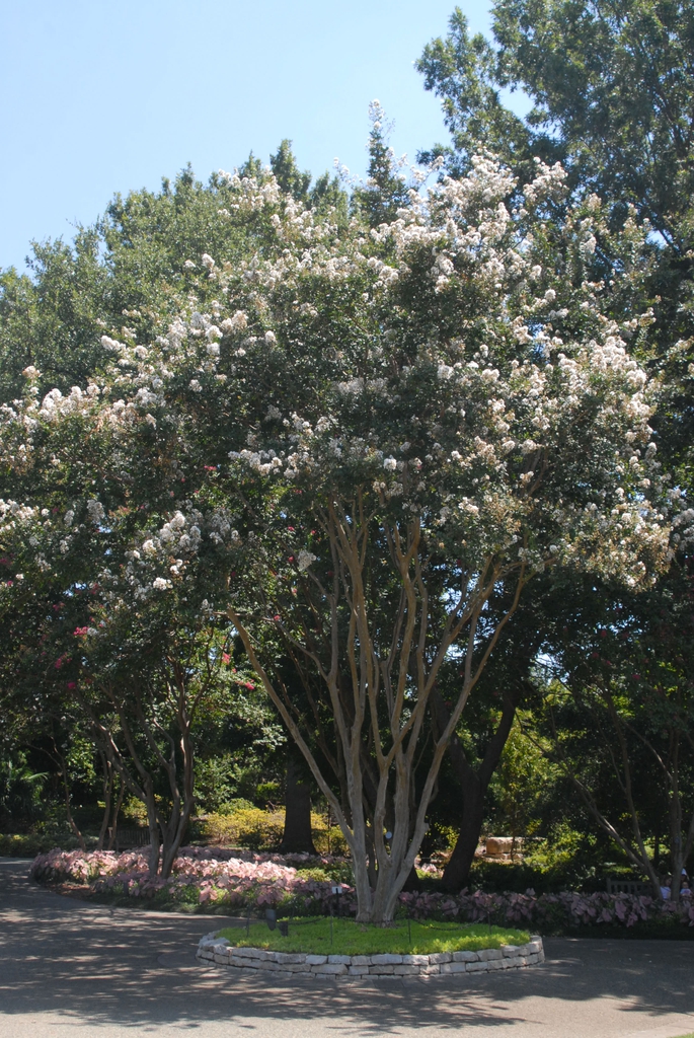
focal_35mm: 45
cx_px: 347
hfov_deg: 29.9
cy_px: 519
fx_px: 1298
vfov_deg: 43.6
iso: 400
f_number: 8
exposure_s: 1/250
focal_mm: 30
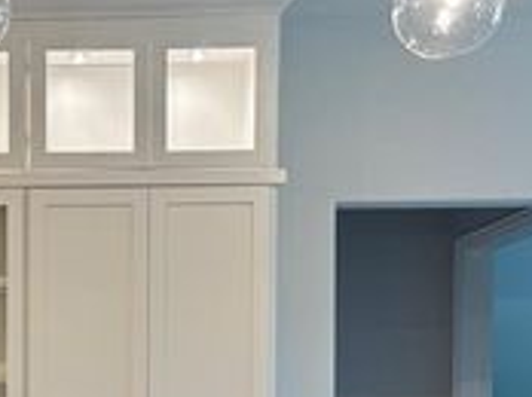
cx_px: -208
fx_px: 1366
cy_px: 573
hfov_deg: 19.8
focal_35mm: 89
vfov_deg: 15.4
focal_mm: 5.96
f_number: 1.6
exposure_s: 1/60
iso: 100
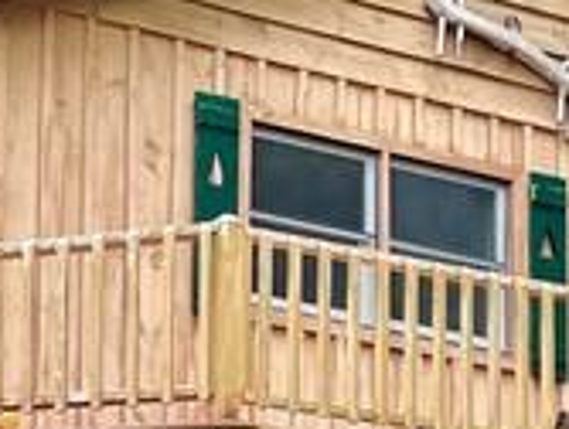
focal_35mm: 159
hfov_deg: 11.9
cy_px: 317
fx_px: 2619
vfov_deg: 9.4
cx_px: -242
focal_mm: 4.2
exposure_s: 1/216
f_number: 1.6
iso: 32
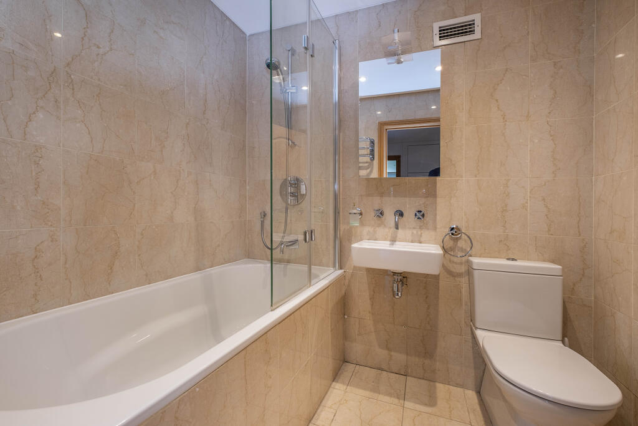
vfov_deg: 77.3
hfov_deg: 100.4
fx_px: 266
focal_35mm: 15
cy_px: 213
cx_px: 319
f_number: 6.4
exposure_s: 1/20
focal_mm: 10
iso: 250
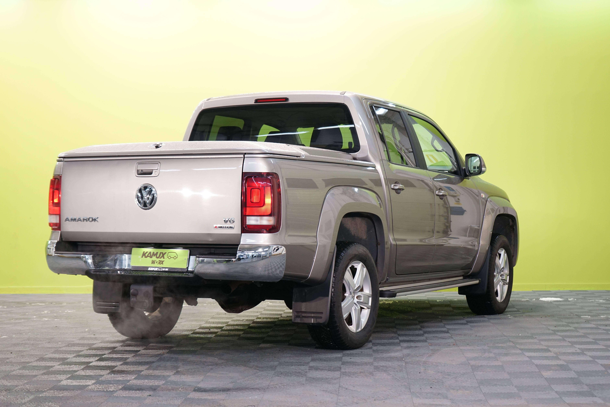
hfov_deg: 28.8
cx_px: 305
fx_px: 1186
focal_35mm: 70
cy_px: 204
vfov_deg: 19.5
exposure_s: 1/25
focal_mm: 70
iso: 640
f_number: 5.6
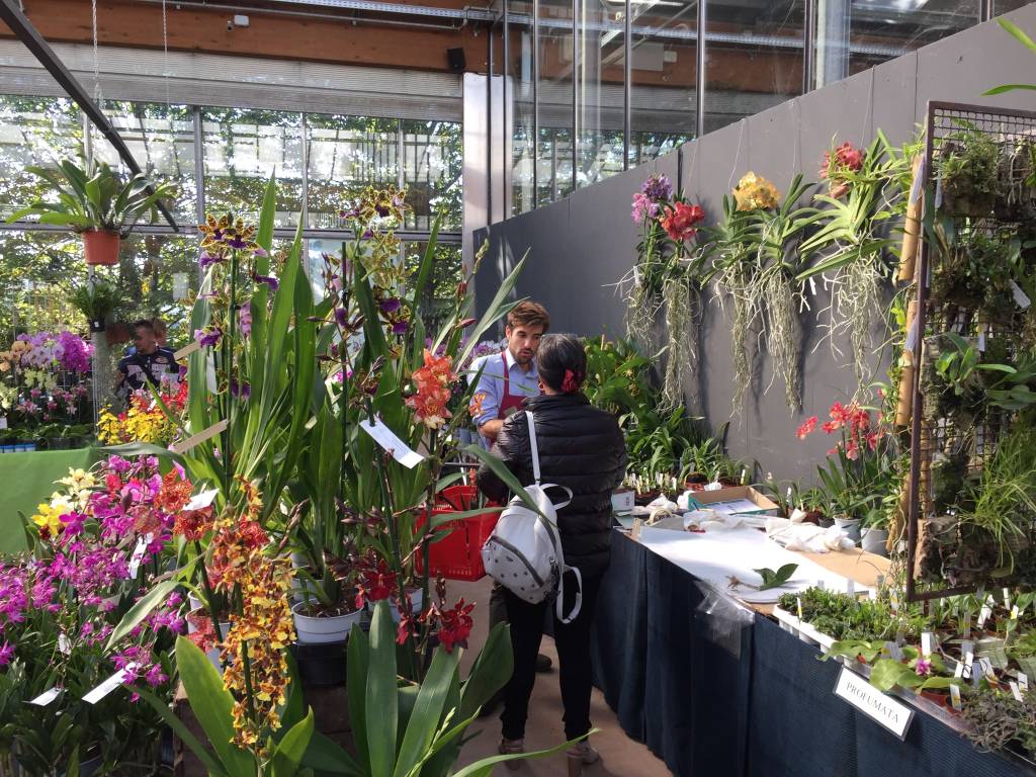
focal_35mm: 29
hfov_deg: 61.7
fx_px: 868
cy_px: 388
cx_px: 518
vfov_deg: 48.2
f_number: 2.2
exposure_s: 1/105
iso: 32
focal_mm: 4.15
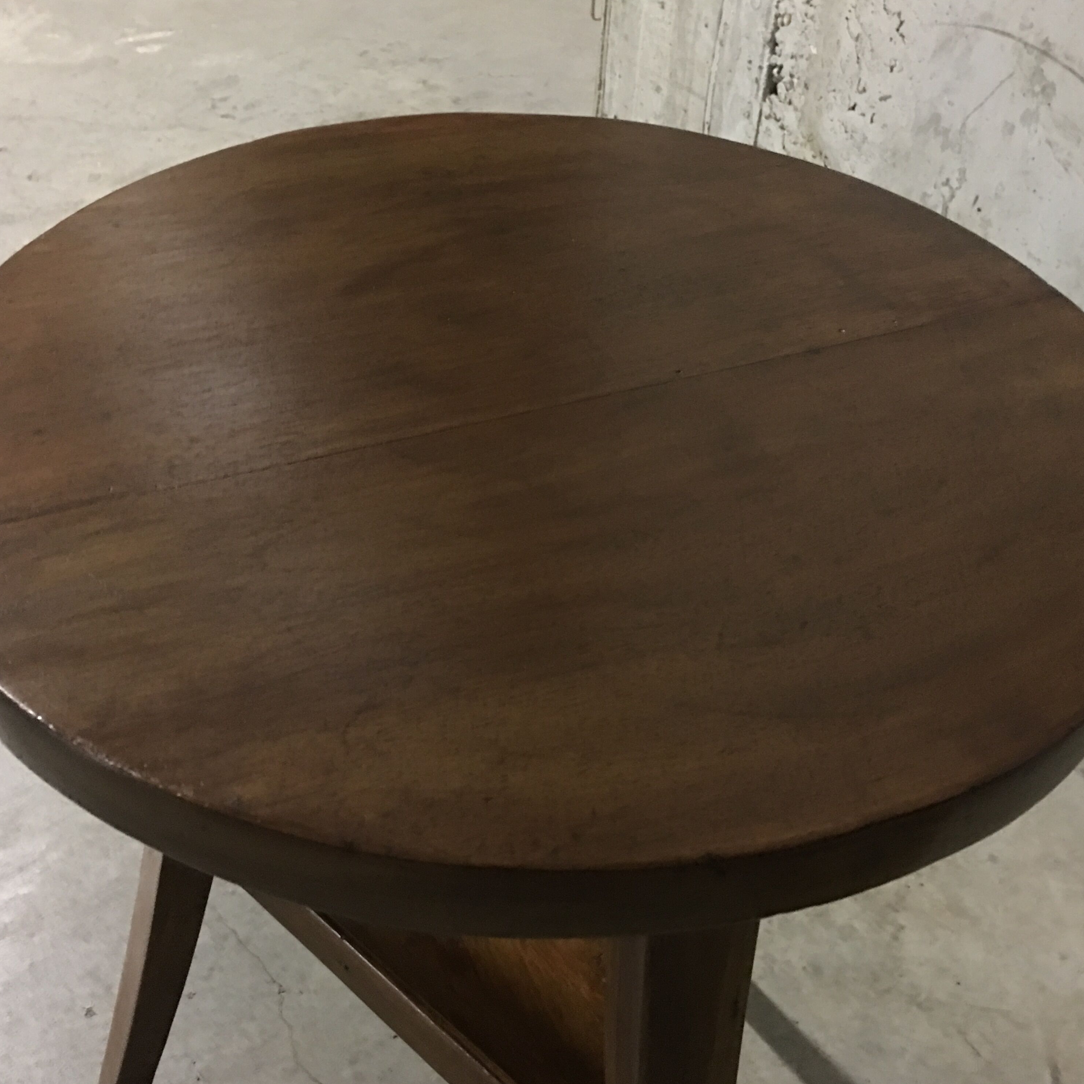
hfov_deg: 47.2
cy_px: 551
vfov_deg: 47.2
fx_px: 1240
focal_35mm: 35
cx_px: 566
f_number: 2.2
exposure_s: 1/4
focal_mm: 4.15
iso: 160
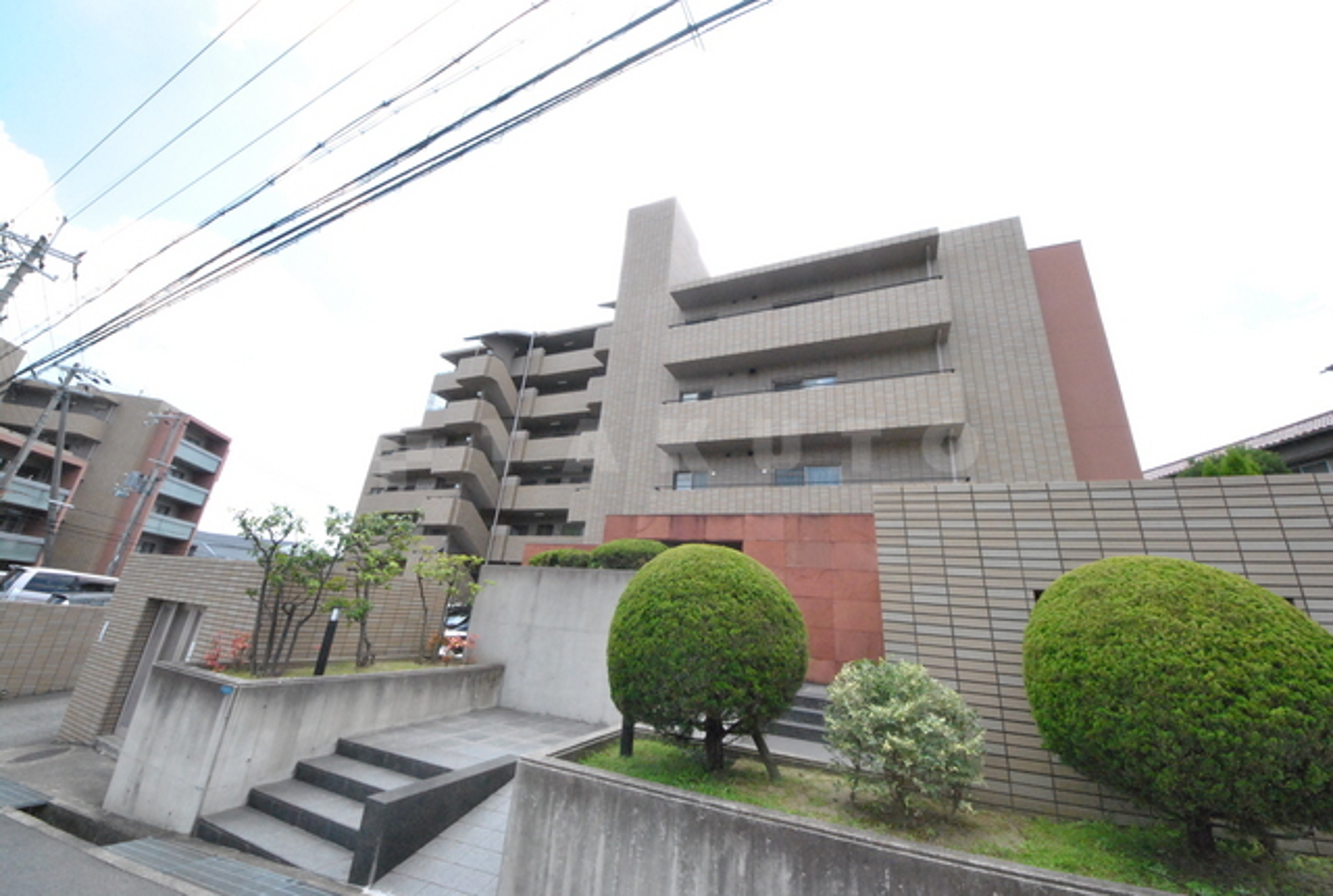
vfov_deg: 90.3
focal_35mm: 12
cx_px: 666
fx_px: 445
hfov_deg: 112.5
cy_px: 448
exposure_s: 1/640
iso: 1600
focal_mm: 8
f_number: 13
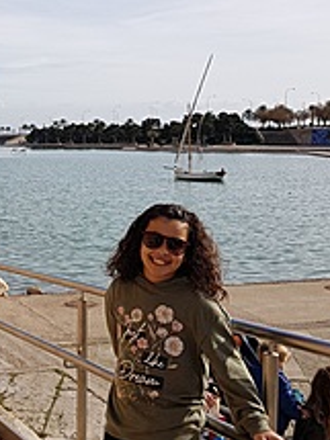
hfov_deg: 24.3
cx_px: 16
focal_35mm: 58
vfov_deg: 33.1
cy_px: 176
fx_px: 738
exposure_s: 1/2088
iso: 40
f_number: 1.7
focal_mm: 4.2
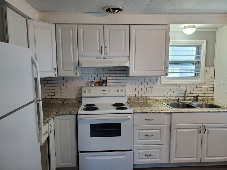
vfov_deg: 53.1
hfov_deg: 67.3
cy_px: 85
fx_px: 170
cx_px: 114
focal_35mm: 26
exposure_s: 1/60
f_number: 2.4
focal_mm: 4.3
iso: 200
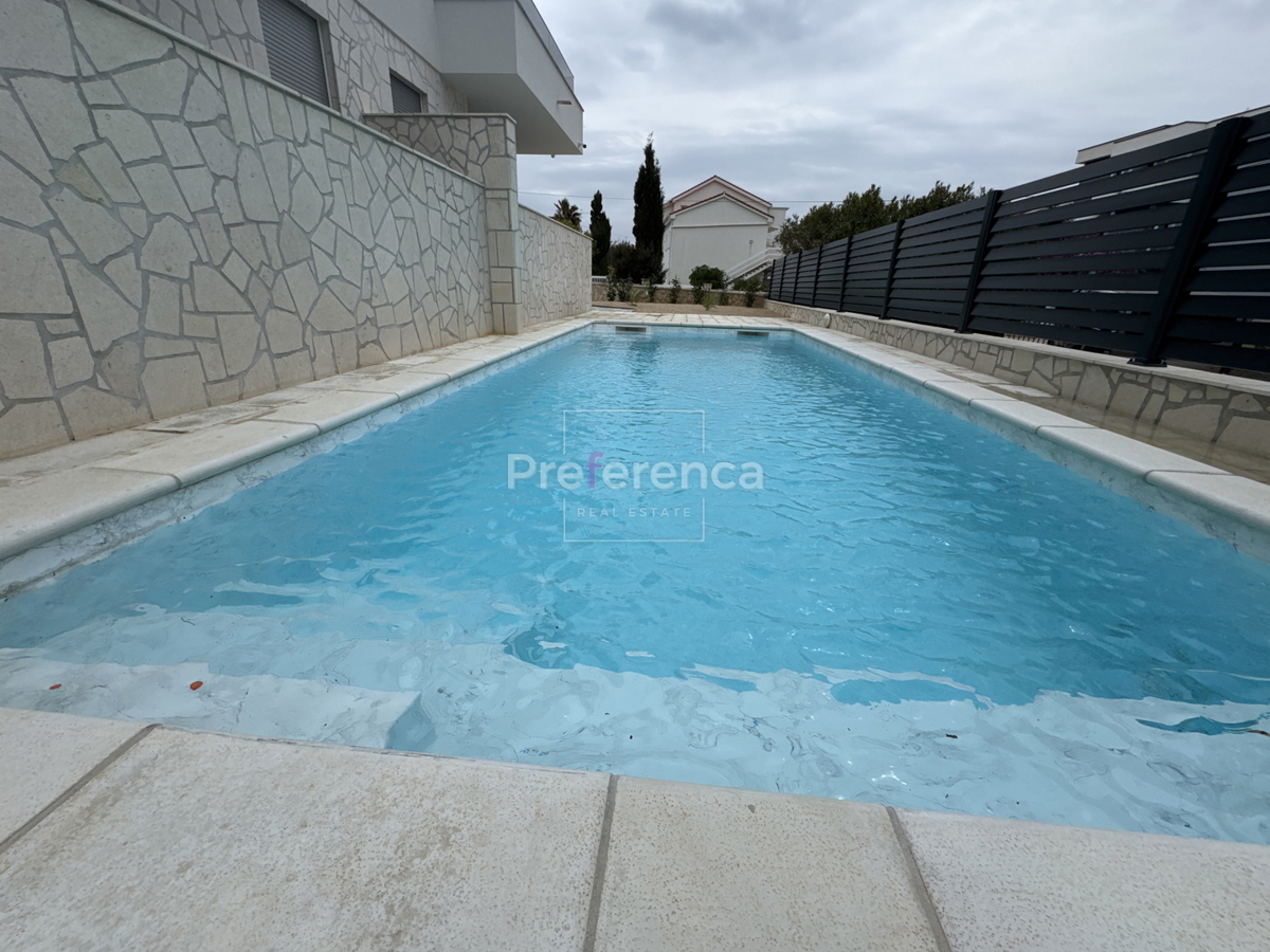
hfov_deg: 102.1
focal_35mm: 14
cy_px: 476
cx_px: 635
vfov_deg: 85.7
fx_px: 514
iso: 50
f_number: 2.2
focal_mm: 2.22
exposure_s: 1/2770
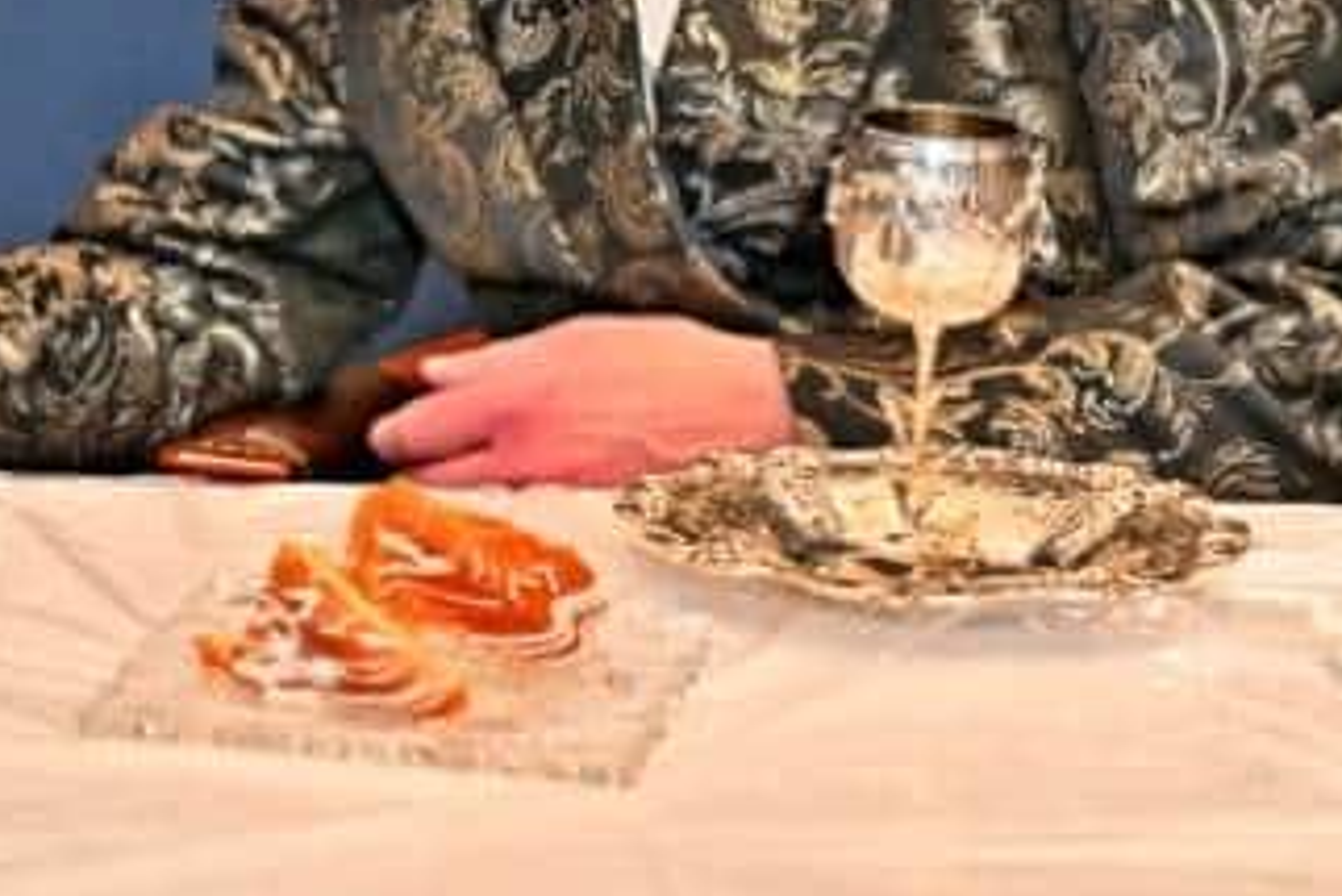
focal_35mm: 159
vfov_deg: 8.5
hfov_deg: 12.8
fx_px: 5930
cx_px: 46
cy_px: -344
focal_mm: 50
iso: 1000
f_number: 4
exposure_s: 1/200
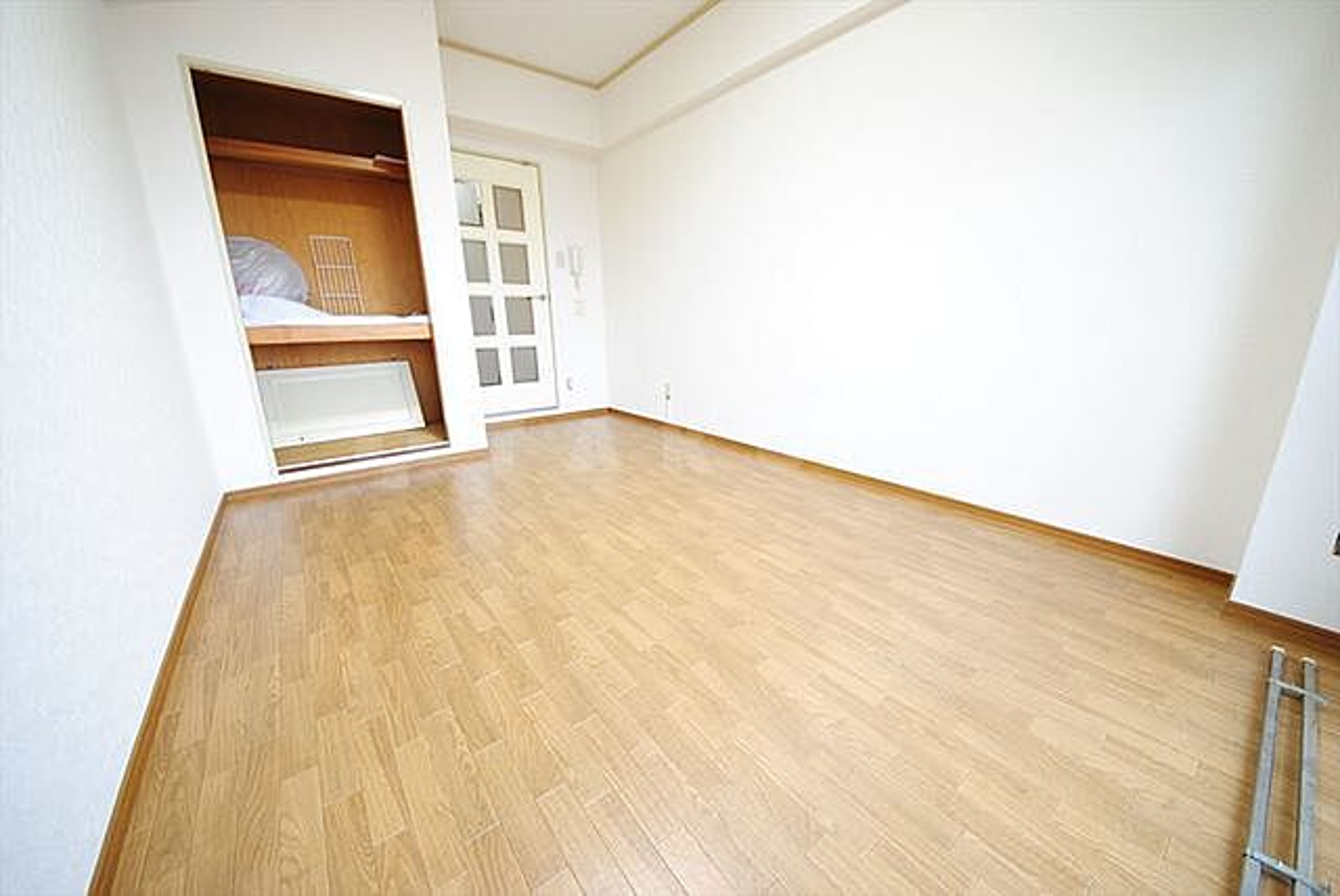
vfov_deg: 90.1
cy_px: 448
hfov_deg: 112.6
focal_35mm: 12
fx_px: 447
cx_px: 670
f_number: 4.5
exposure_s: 1/4
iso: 100
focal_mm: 8
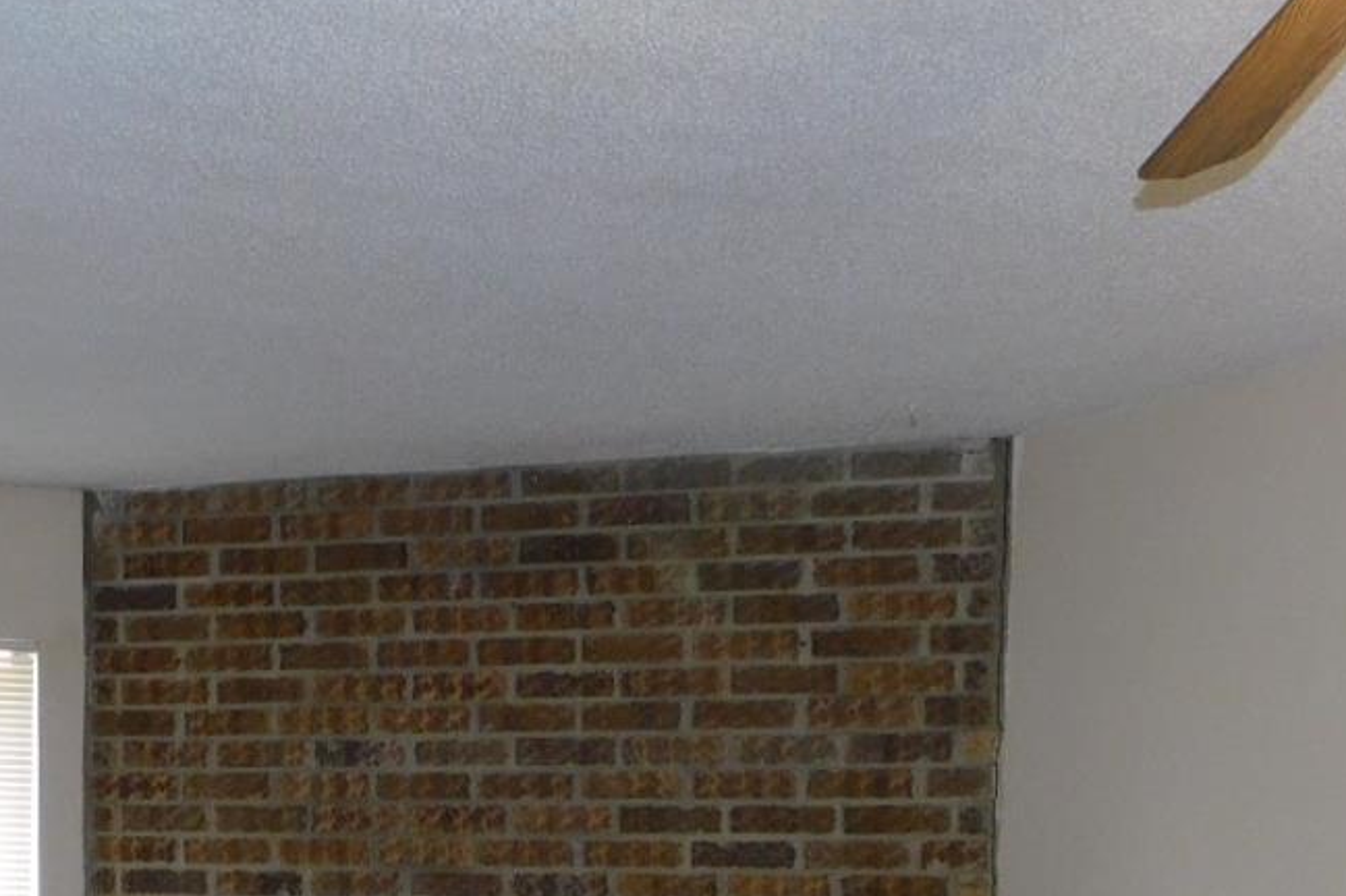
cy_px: 1085
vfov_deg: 21.3
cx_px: 413
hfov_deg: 33.5
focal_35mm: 59
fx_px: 2205
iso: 200
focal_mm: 4
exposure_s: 1/30
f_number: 3
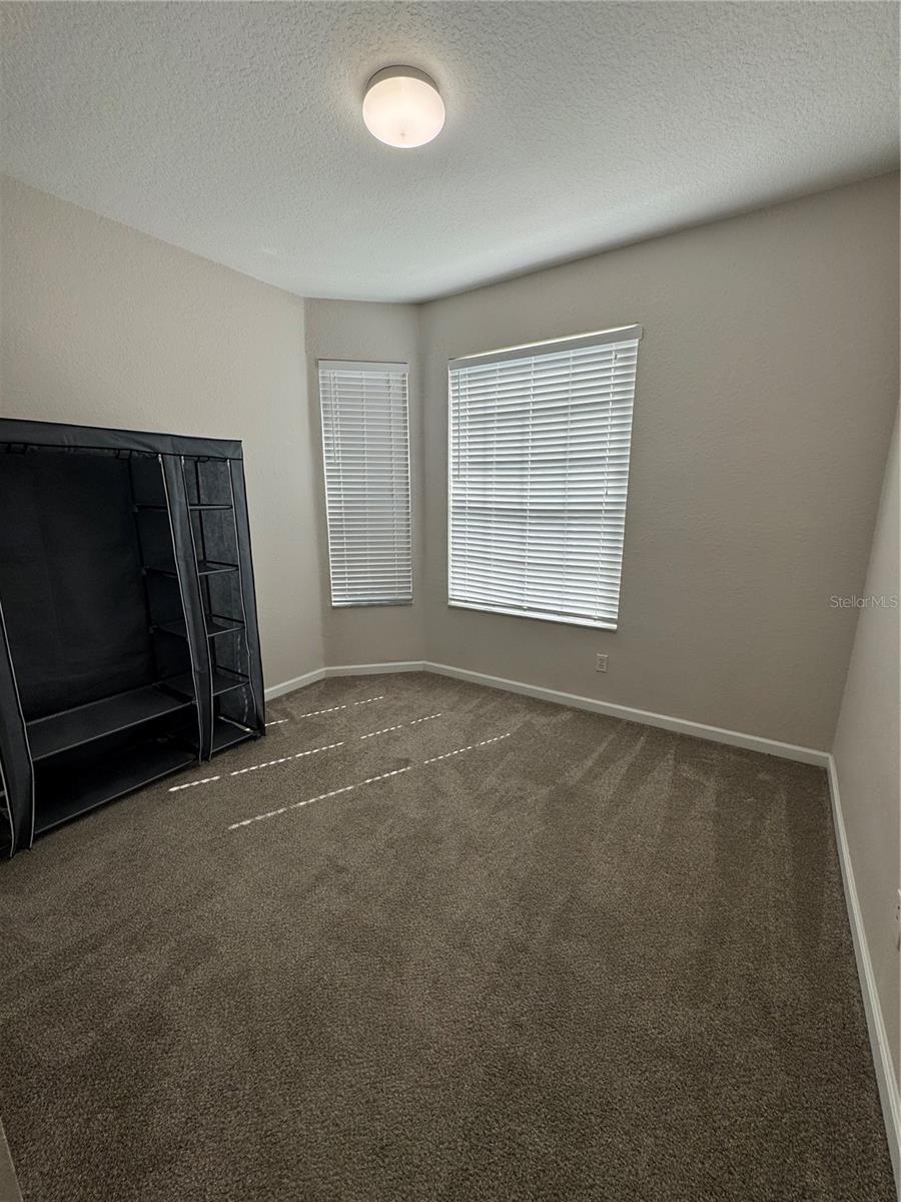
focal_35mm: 14
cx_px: 450
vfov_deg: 102.1
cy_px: 601
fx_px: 486
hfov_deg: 85.7
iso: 40
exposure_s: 1/140
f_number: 2.2
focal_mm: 2.22
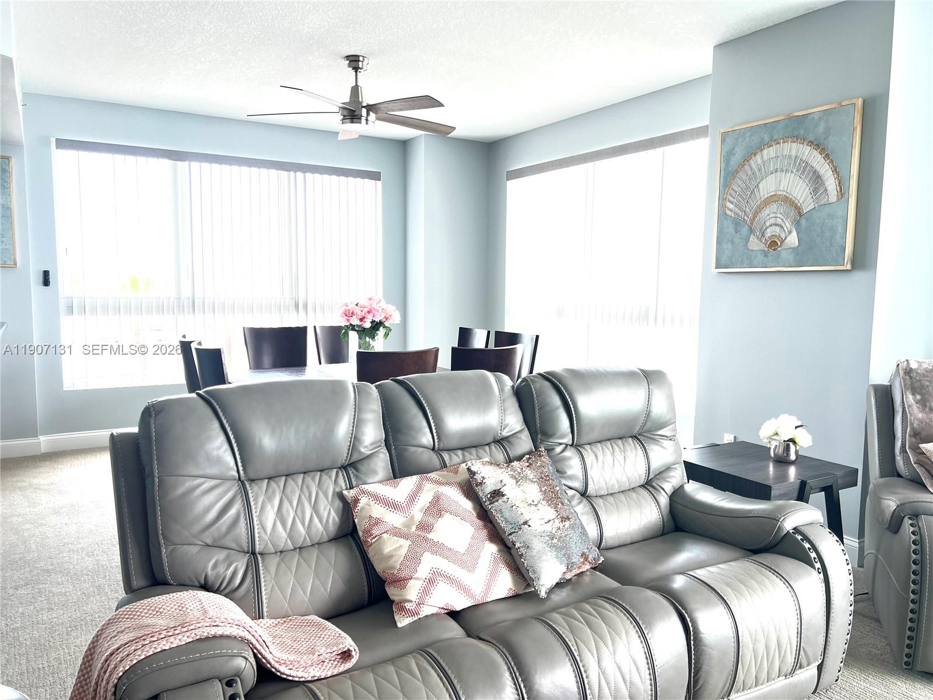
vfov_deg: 53.1
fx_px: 701
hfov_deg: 67.3
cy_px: 350
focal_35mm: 26
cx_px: 466
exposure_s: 1/114
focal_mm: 5.7
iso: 125
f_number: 1.5
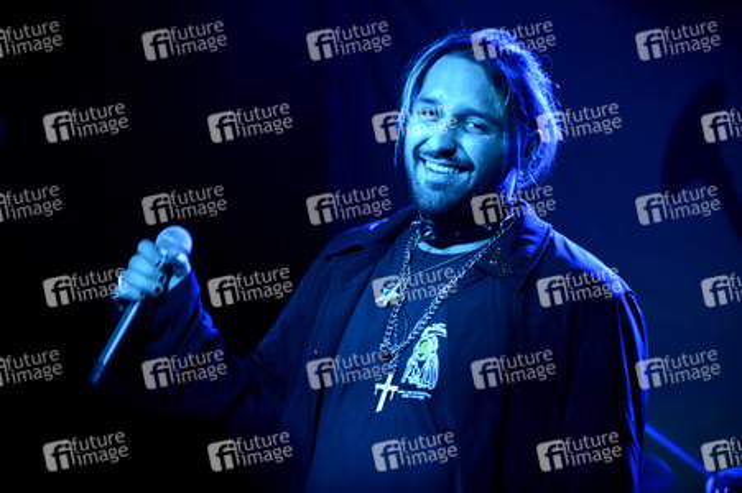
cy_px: 246
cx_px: 371
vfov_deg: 11.8
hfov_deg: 17.7
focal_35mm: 116
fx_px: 2389
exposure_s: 1/320
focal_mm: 116
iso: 6400
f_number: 3.5
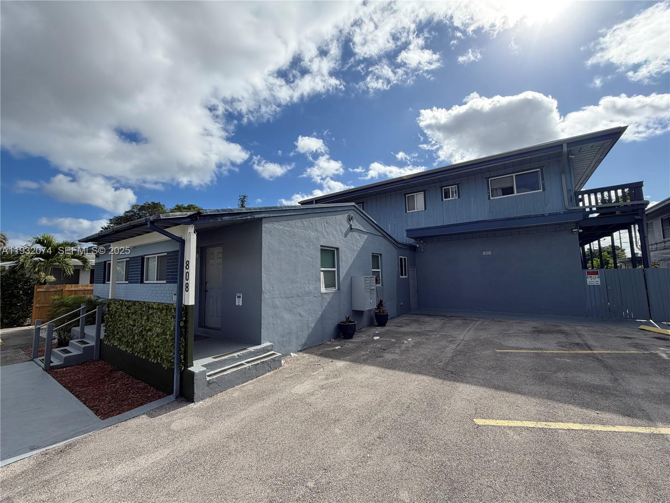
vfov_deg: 85.7
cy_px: 252
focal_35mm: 14
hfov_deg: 102.1
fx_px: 271
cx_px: 335
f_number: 2.2
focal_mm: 2.22
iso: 32
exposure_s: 1/770
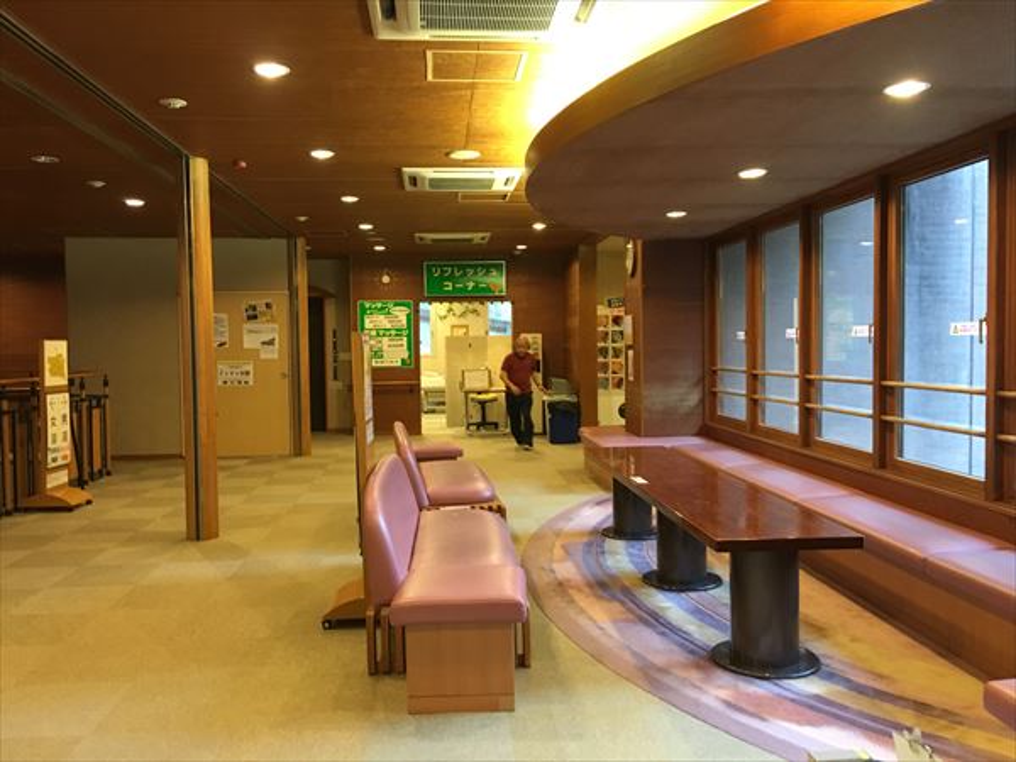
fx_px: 851
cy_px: 381
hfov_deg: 61.7
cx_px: 508
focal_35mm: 29
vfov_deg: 48.2
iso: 200
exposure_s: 1/17
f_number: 2.2
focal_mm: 4.15
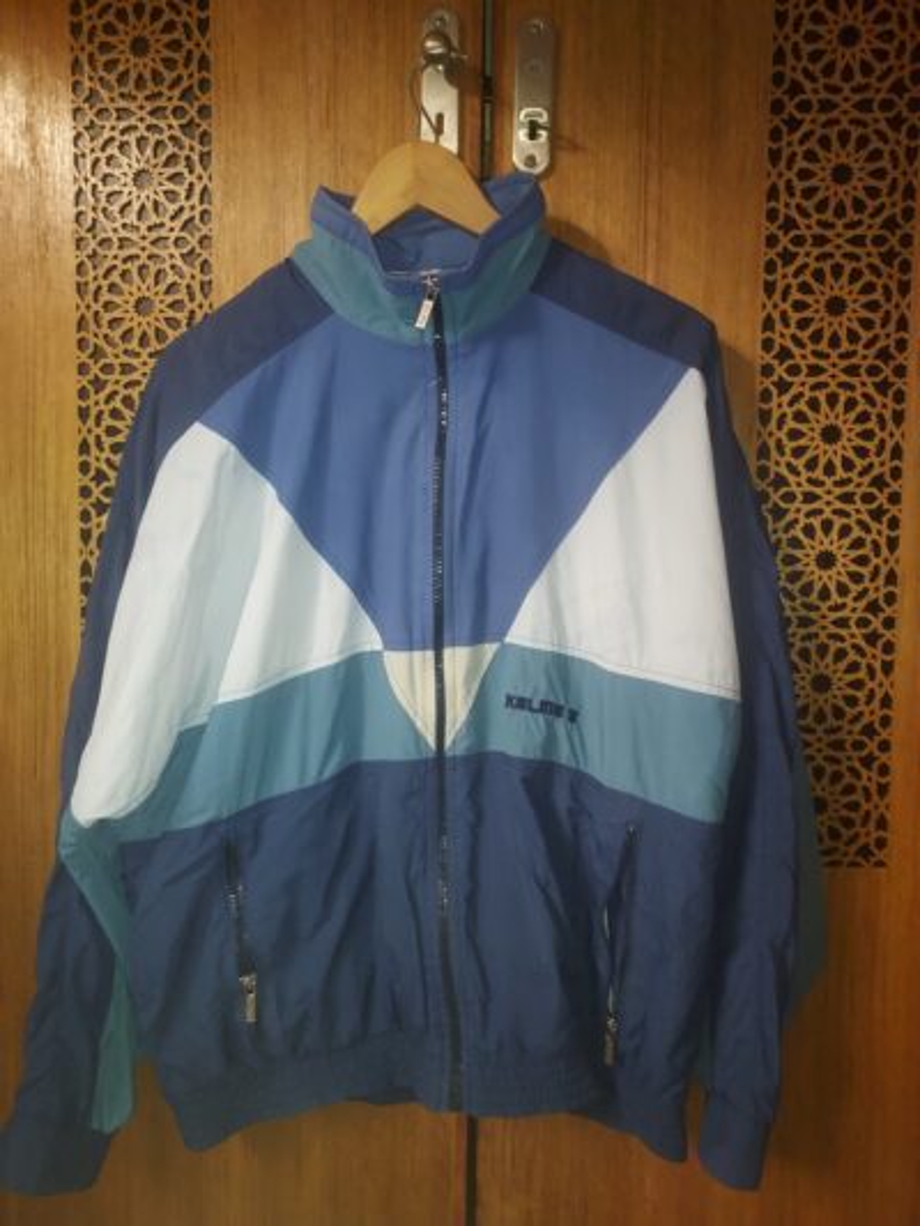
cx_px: 460
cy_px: 613
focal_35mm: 24
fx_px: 850
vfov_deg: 71.6
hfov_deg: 56.8
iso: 500
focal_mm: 4.6
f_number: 1.8
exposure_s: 1/30
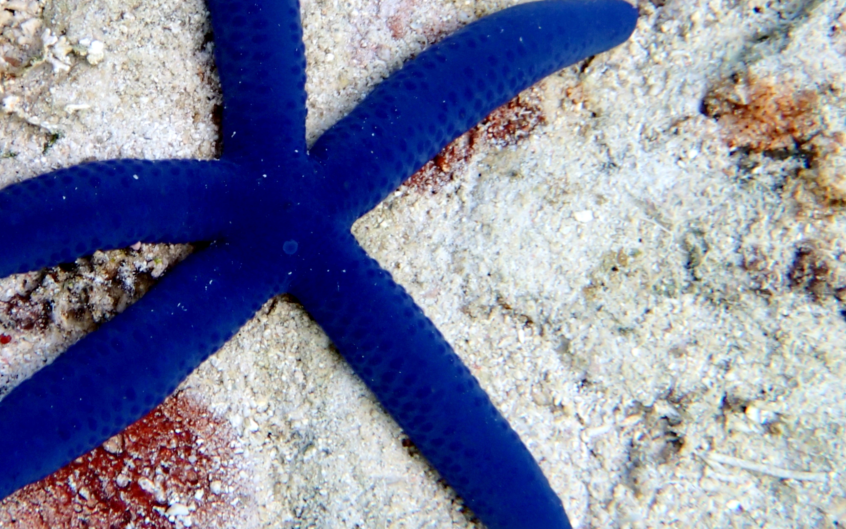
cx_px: 199
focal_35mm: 80
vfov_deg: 16.3
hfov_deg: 25.5
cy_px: 203
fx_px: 1844
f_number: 4.5
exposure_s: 1/200
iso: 100
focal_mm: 8.99
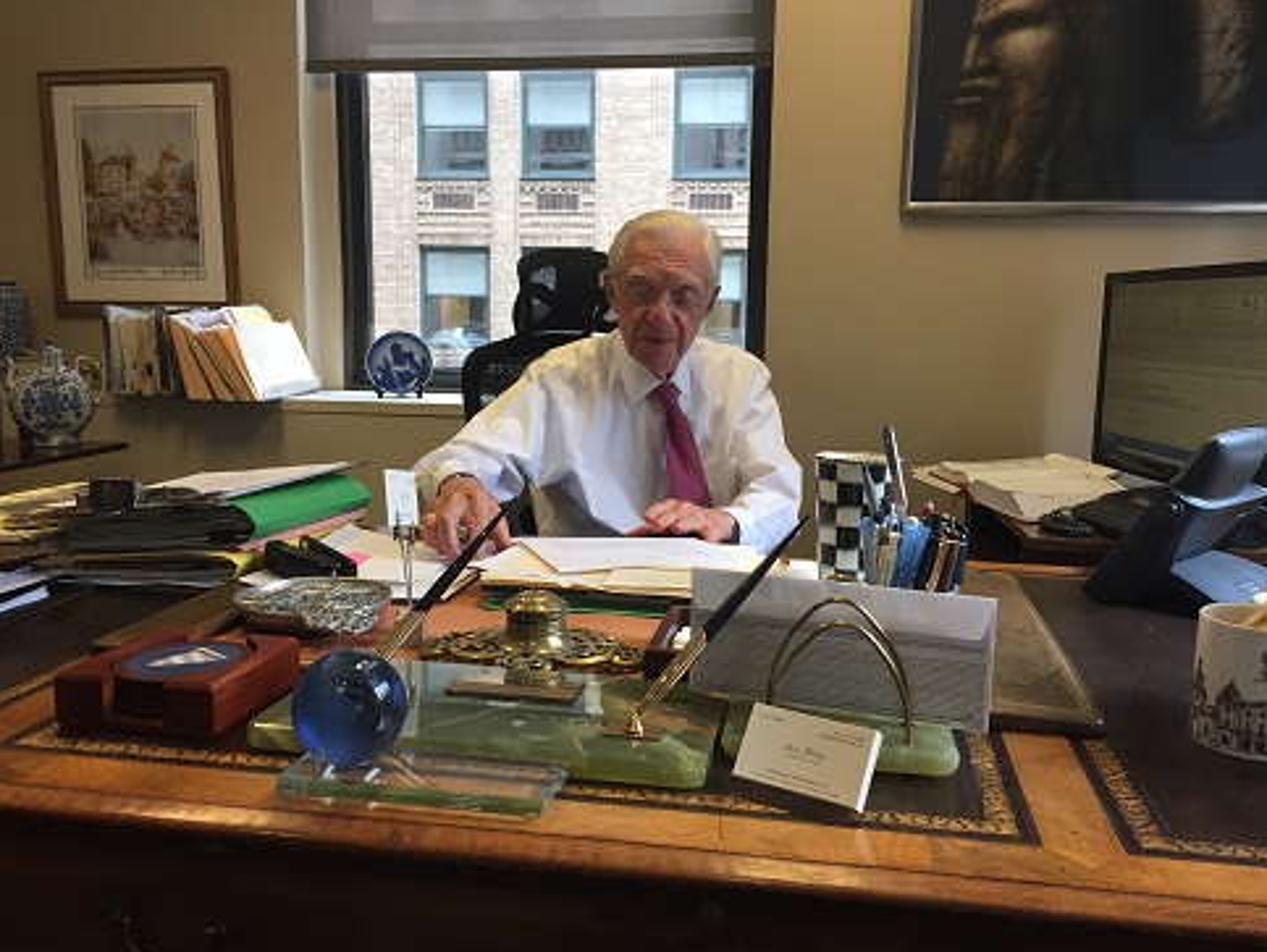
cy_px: 484
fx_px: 1099
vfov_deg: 46.8
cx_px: 651
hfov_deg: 59.9
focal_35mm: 30
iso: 32
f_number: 2.2
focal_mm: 4.15
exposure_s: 1/30
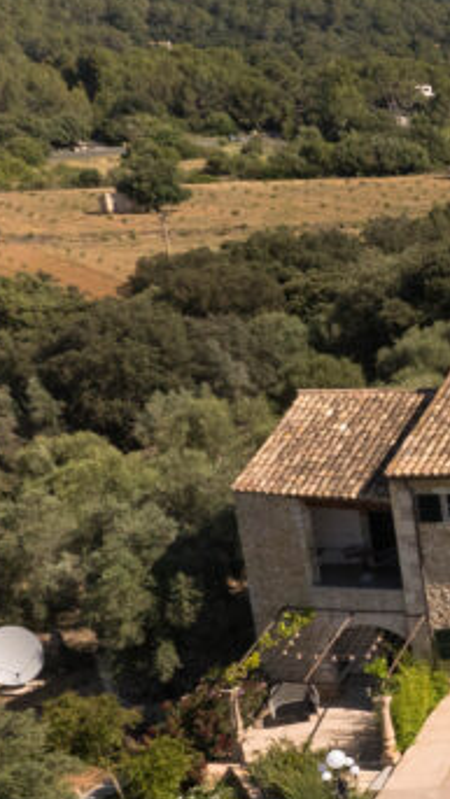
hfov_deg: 12.3
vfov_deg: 26.7
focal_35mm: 78
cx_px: 1087
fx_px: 1654
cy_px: 621
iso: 800
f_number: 4.5
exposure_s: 1/320
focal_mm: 12.29
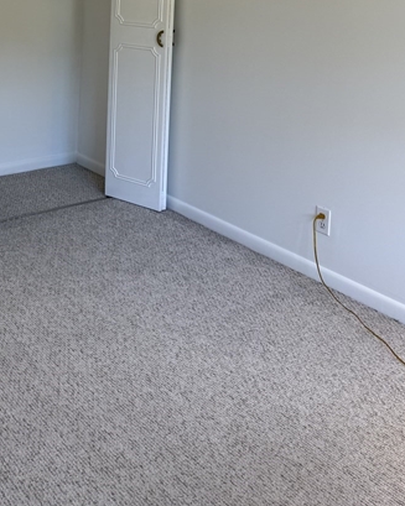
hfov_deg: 33.1
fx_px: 659
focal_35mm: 44
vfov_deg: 38.7
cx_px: 77
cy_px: 37
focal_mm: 6.76
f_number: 1.78
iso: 80
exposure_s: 1/120
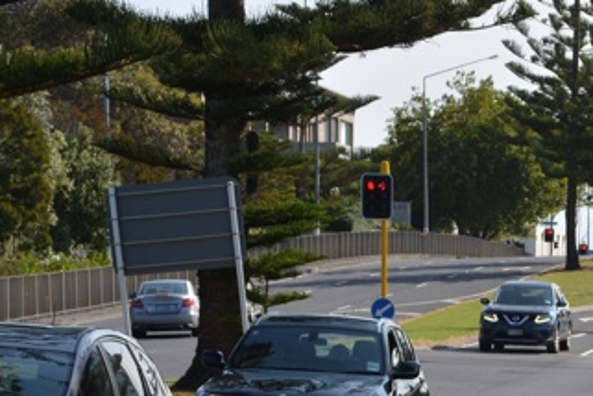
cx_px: 597
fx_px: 4085
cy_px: 390
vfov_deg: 5.5
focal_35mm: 248
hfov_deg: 8.3
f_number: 8
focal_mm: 78
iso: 125
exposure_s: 1/250
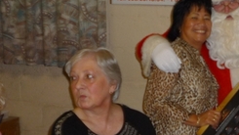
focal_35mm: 80
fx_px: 507
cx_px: 226
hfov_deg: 25.5
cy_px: 129
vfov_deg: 14.9
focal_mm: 5.2
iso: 125
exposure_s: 1/30
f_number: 3.3
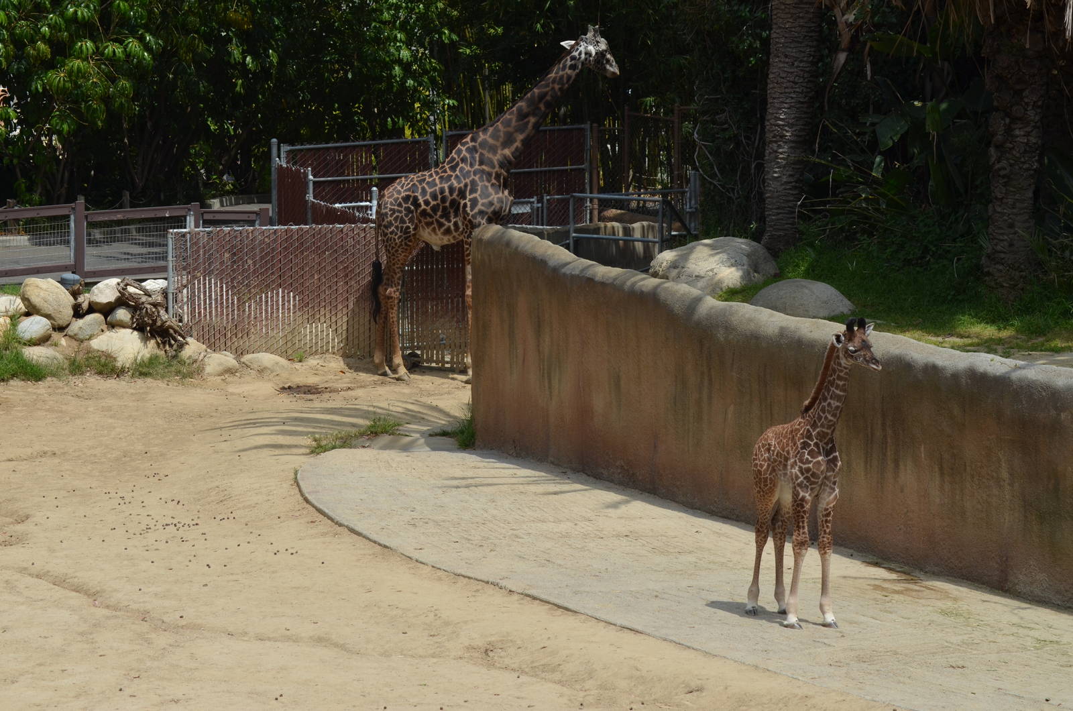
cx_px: 536
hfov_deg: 19.5
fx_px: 3123
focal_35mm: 105
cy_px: 356
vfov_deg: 13.0
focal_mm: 70
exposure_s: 1/800
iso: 200
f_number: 7.1
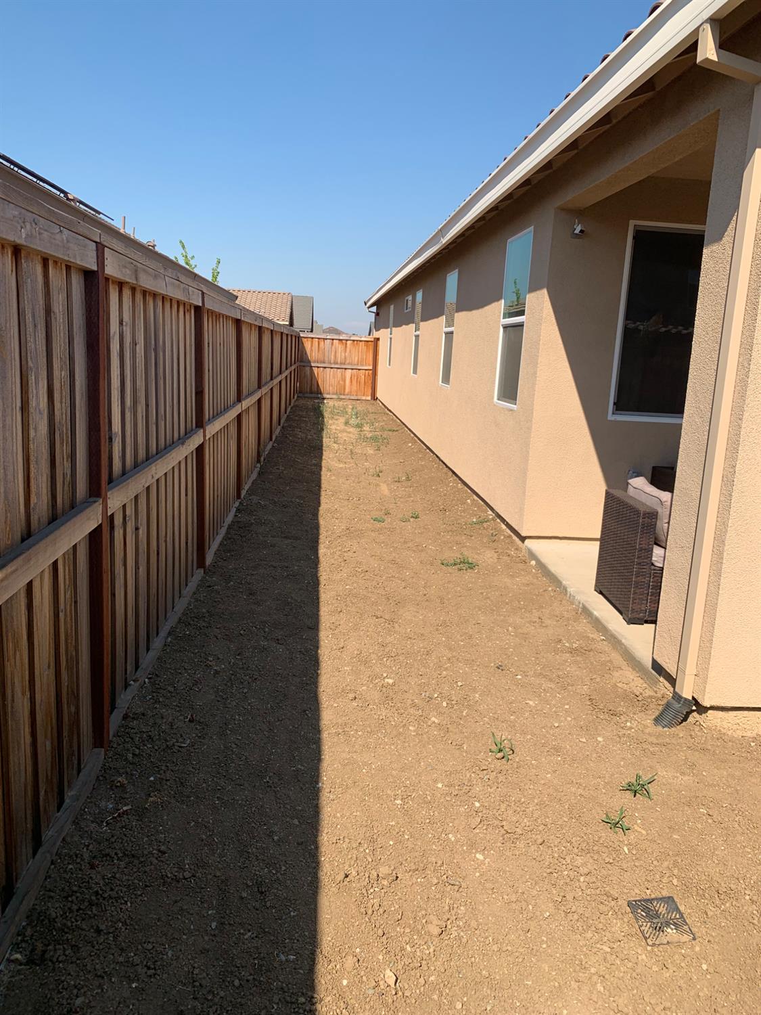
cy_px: 508
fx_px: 762
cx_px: 380
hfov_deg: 53.1
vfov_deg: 67.3
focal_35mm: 26
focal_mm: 4.25
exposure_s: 1/2075
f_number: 1.8
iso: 25
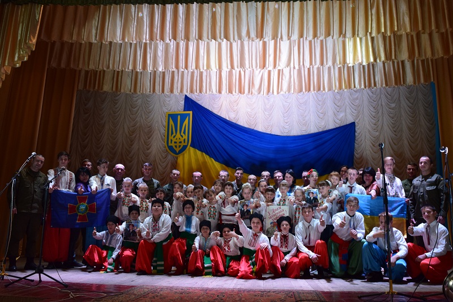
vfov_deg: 38.3
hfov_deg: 55.1
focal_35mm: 34
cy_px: 151
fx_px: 434
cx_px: 226
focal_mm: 23
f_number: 8
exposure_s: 1/60
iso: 1400
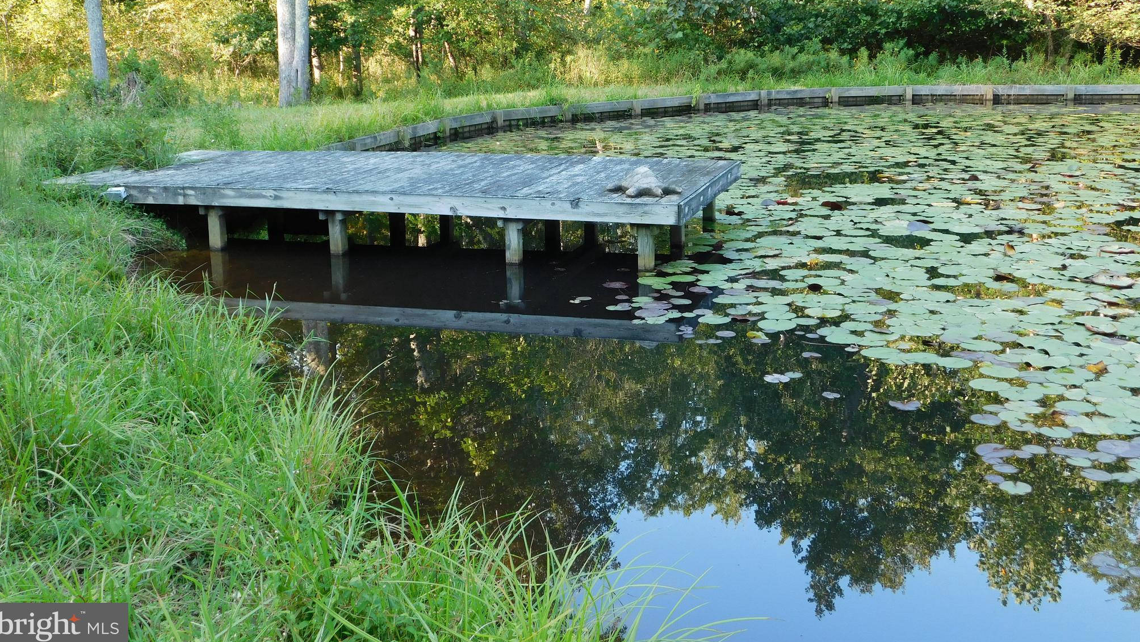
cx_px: 568
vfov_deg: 29.5
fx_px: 1209
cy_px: 213
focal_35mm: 40
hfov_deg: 50.5
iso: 125
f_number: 3.5
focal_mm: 6.3
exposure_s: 1/60
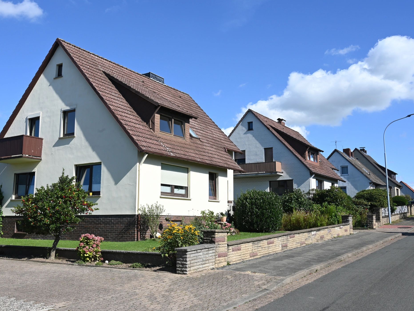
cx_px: 211
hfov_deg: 50.7
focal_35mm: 37
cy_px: 155
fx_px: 437
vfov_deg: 39.1
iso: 100
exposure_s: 1/100
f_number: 13
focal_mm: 33.5
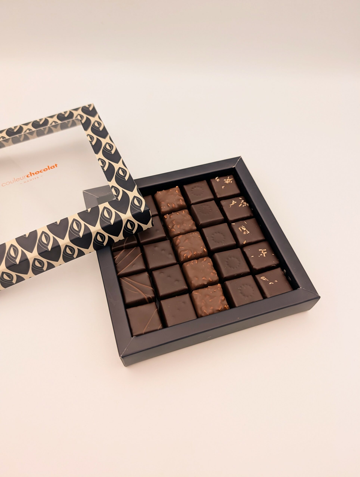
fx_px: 332
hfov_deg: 56.9
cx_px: 180
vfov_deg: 71.5
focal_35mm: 24
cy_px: 238
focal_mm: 6.9
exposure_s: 1/243
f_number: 1.68
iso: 32
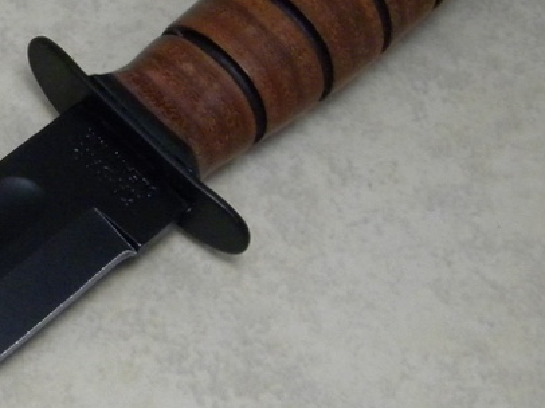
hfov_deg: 18.7
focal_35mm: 101
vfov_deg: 14.6
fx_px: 1589
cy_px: 272
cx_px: -59
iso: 400
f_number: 3.8
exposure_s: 1/34.4
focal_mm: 7.3
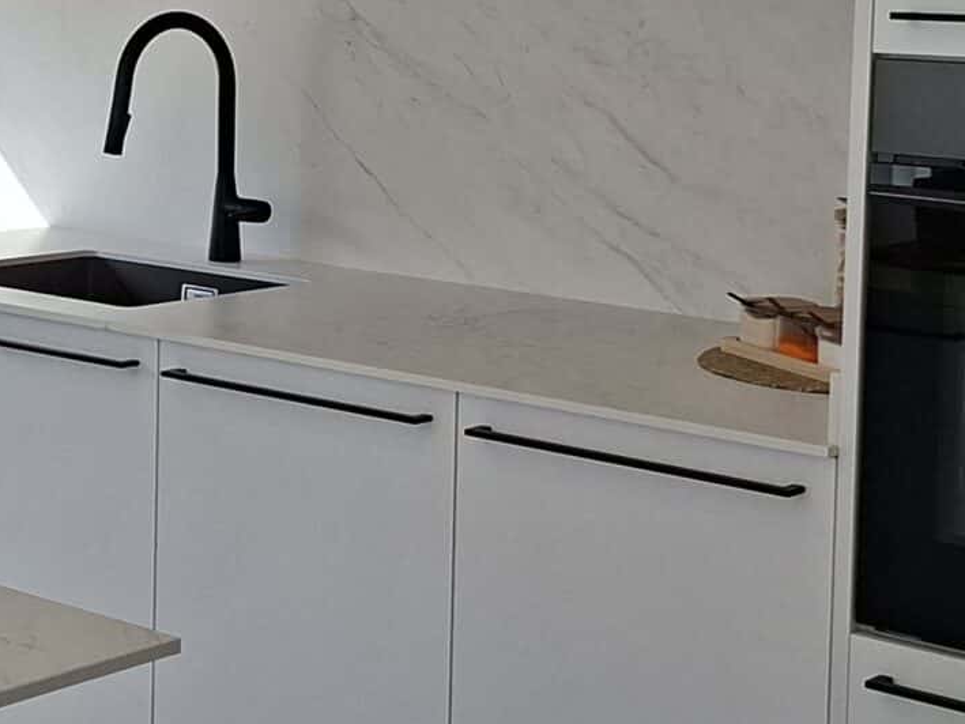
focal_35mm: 83
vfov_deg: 17.7
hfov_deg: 23.4
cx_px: 323
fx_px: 2314
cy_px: 205
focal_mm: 5.54
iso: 50
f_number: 1.8
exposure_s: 1/490
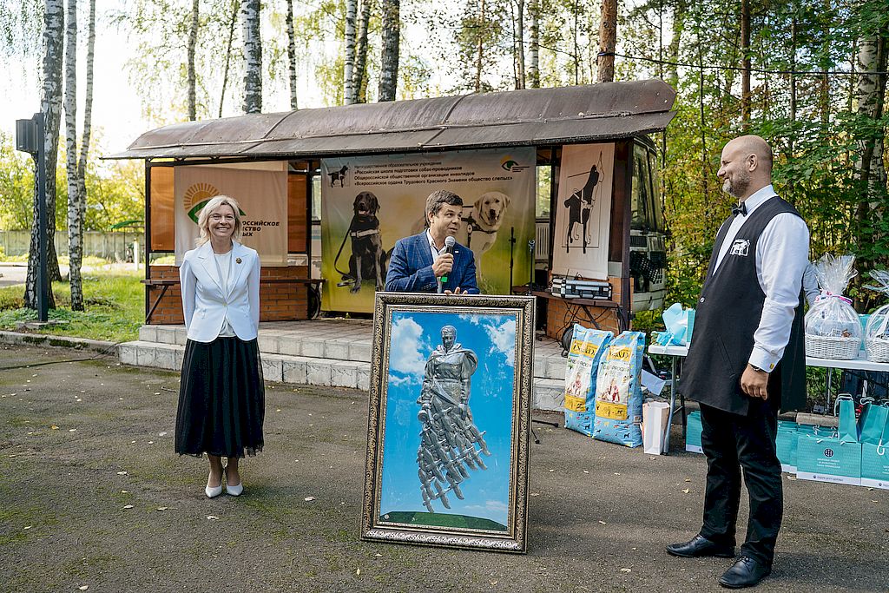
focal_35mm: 30
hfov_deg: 61.9
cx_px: 444
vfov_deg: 43.6
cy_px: 296
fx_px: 741
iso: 400
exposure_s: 1/640
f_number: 3.2
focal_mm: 30
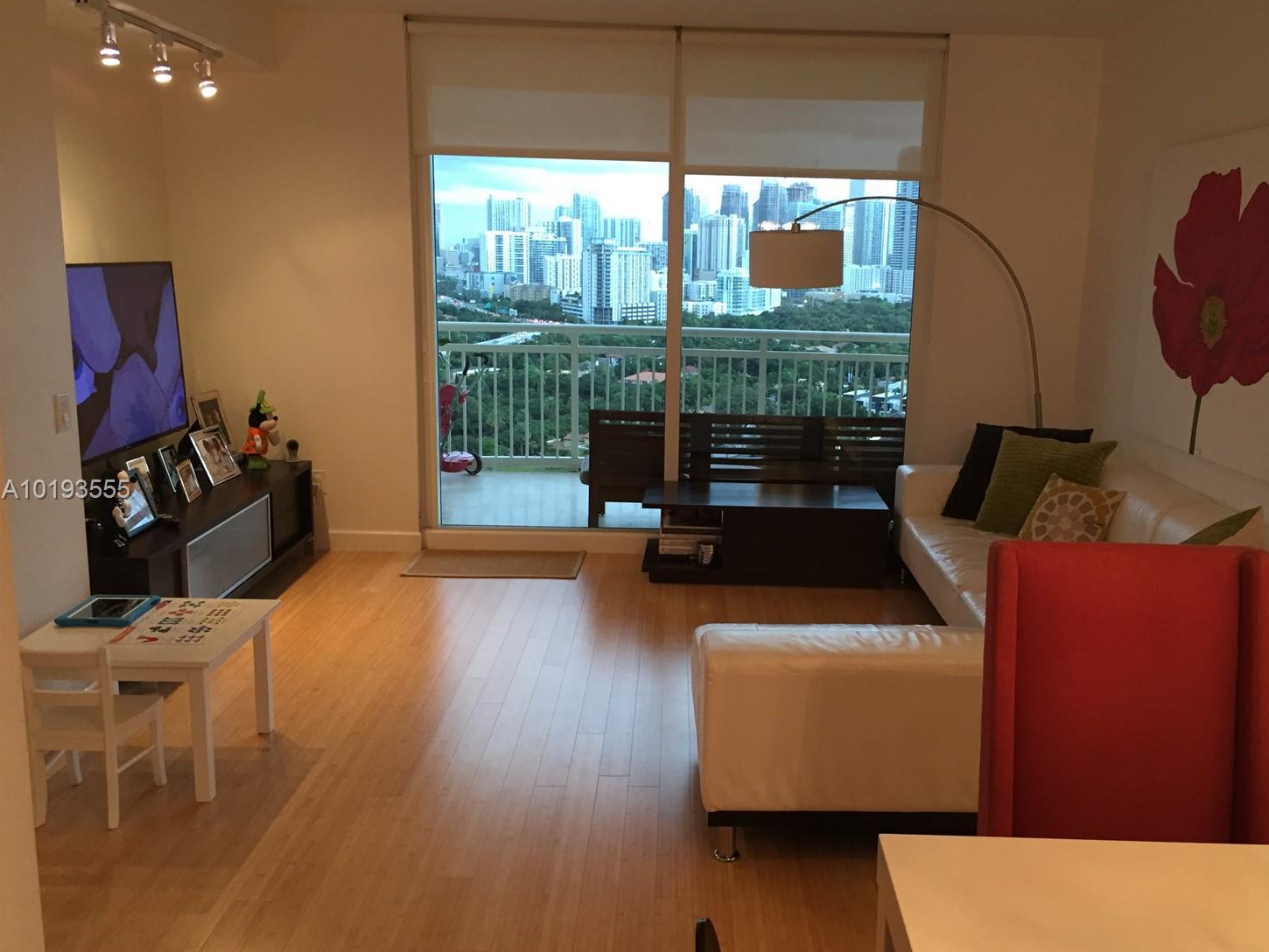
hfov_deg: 56.7
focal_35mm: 32
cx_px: 698
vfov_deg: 44.2
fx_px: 1173
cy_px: 491
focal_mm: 4.15
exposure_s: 1/30
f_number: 2.2
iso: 125
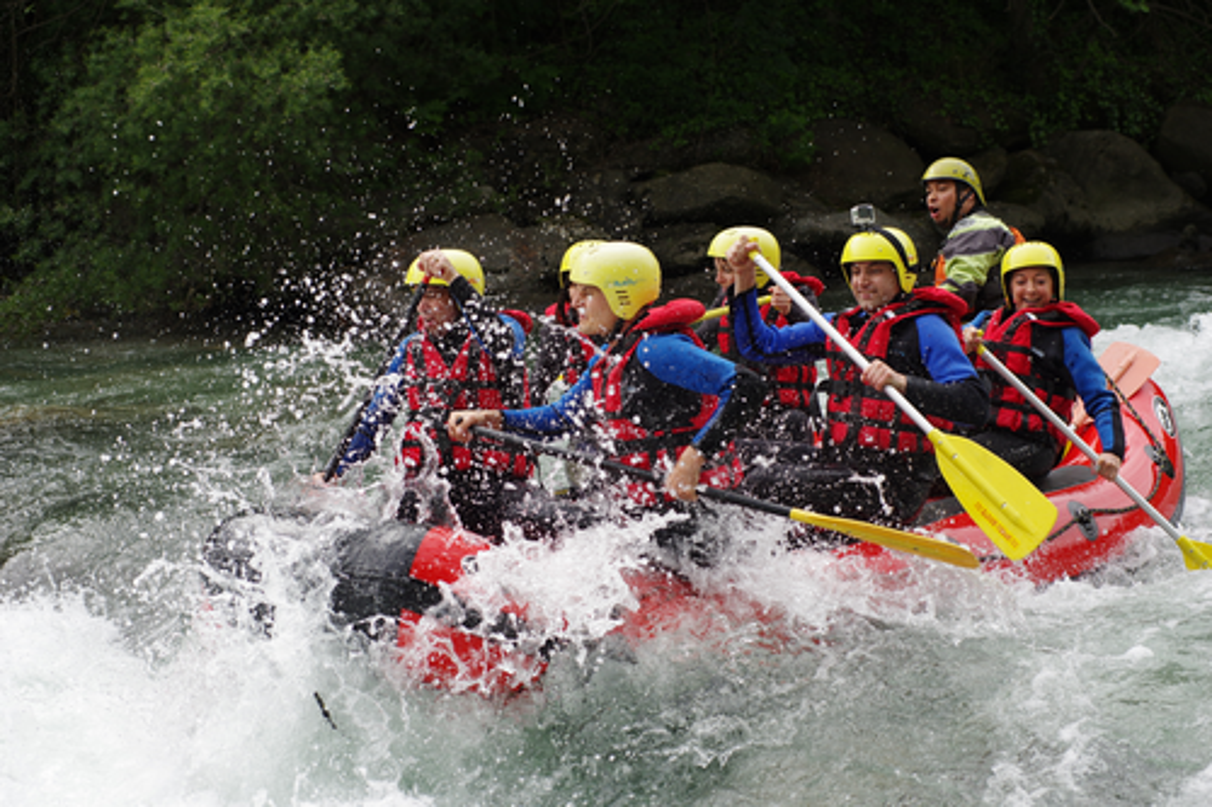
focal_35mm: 94
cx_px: 606
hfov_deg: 21.7
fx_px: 3163
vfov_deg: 14.5
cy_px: 404
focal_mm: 63
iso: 320
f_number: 4
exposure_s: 1/640
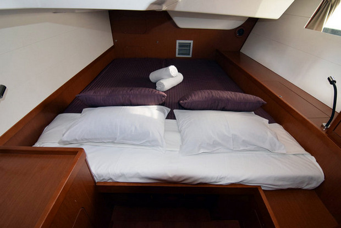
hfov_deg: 94.9
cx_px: 170
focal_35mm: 16
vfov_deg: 72.2
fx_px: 156
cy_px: 114
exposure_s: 1/100
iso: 1600
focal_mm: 11
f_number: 5.6
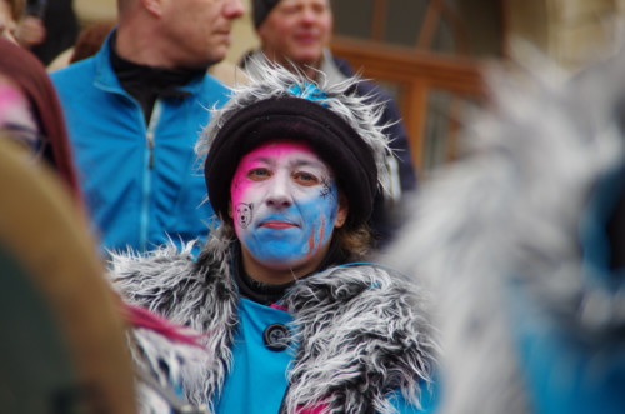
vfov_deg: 4.6
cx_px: 312
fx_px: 5197
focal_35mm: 300
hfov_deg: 6.9
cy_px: 207
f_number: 6.3
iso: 800
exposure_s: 1/250
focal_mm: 200
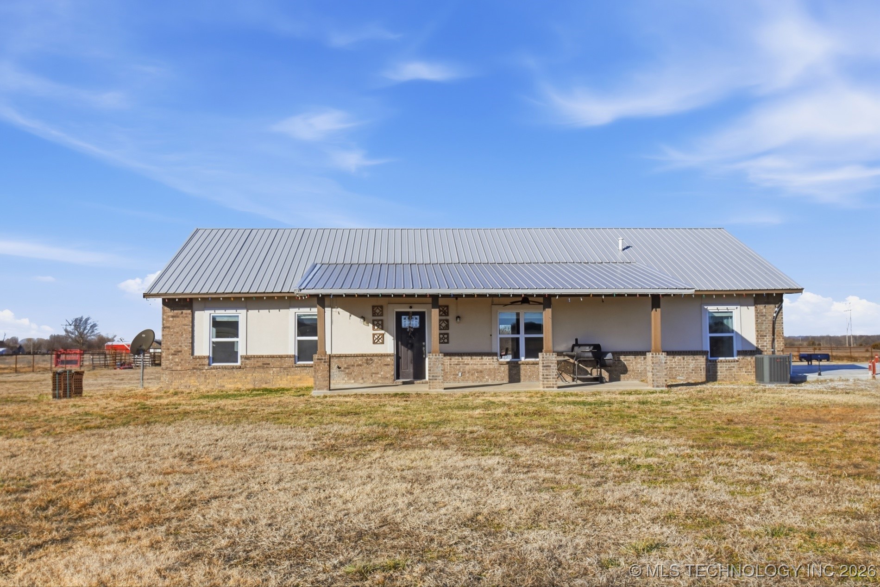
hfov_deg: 61.9
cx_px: 440
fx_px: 733
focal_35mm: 30
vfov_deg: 43.6
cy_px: 294
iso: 250
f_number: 13
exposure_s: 1/2500
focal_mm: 20
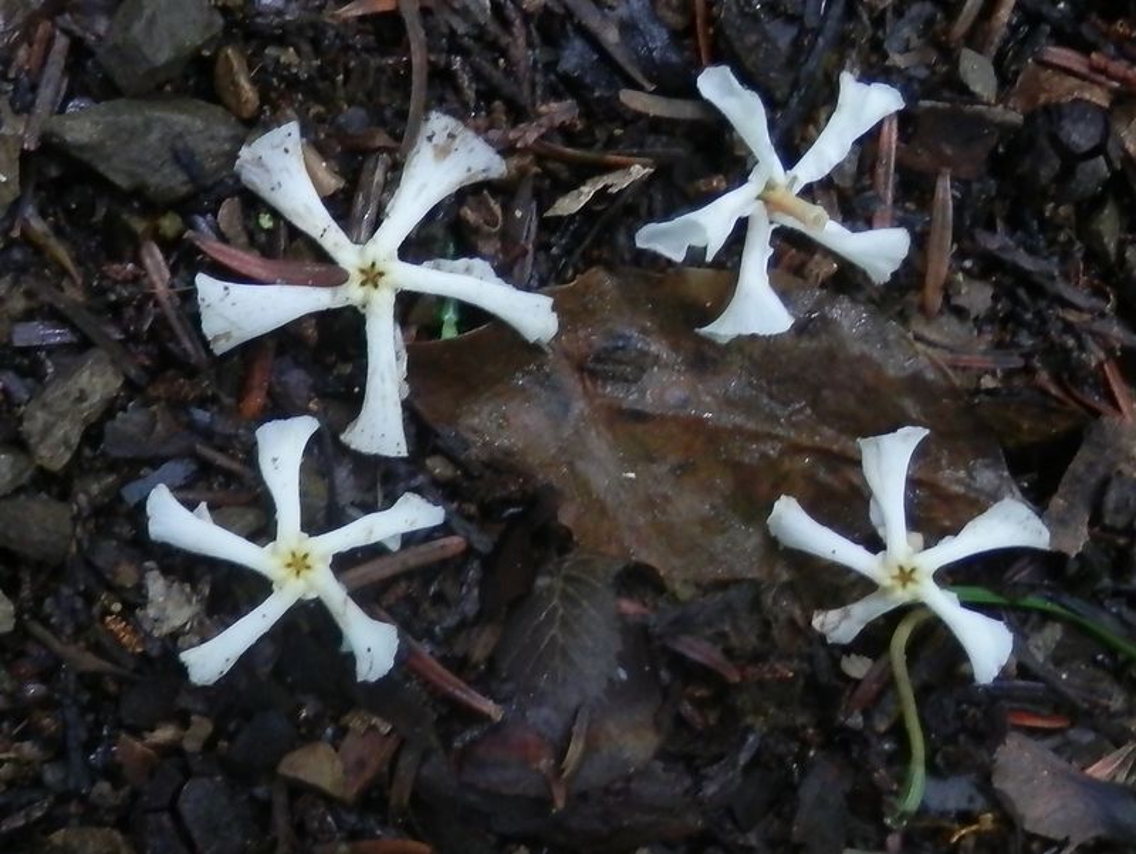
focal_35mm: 25
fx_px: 821
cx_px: 568
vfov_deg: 54.9
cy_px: 427
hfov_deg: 69.4
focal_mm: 4.5
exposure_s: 1/10
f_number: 3
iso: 200
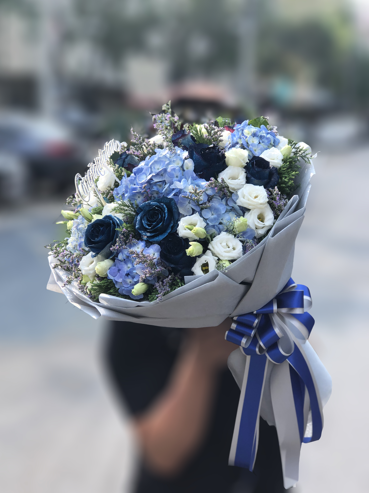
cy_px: 246
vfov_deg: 33.8
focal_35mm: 57
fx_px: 810
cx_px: 184
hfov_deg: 25.7
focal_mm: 6.6
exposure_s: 1/326
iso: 20
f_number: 2.8
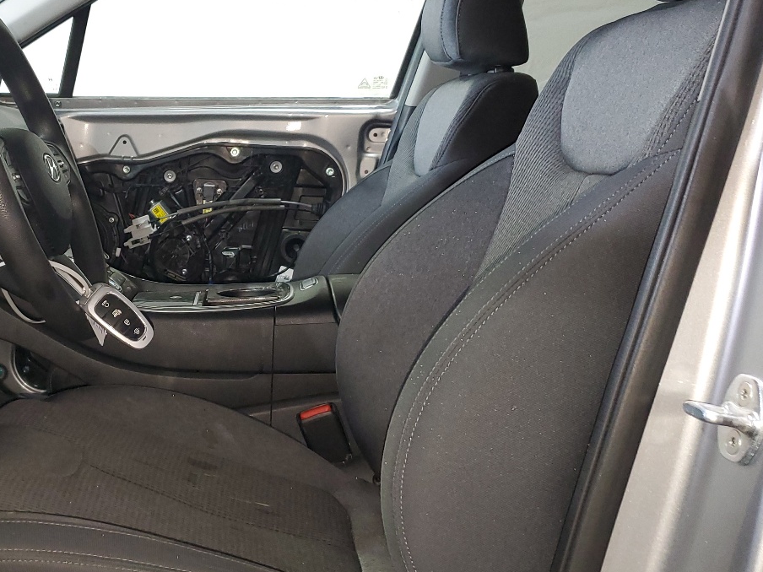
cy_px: 288
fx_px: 1014
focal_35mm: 46
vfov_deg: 31.5
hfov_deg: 39.6
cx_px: 155
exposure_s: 1/24
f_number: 1.5
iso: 121
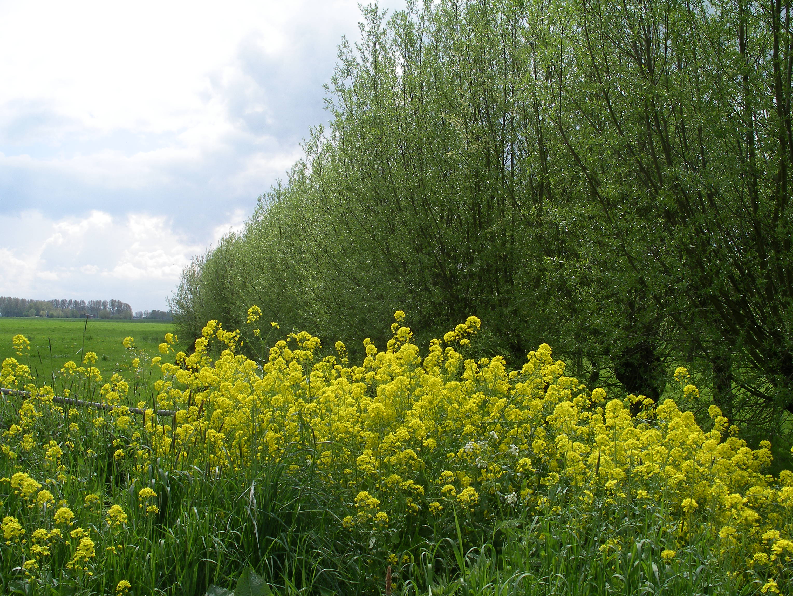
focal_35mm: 37
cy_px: 298
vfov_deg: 38.7
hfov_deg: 50.1
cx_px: 396
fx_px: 848
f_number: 5.6
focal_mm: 7.8
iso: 80
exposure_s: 1/250
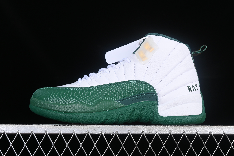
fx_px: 487
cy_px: 78
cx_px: 117
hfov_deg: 27.0
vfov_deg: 18.2
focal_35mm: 75
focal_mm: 50
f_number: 8
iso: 160
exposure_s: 1/100
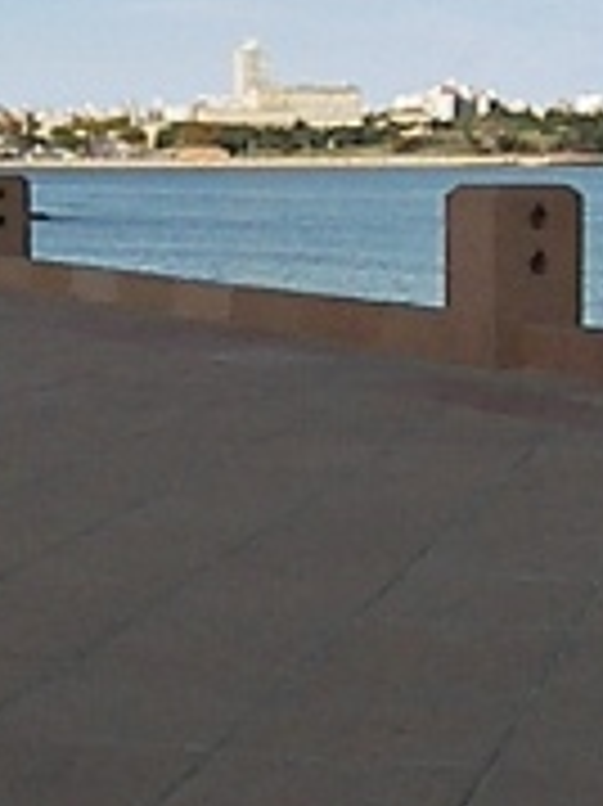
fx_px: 2000
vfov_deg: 22.6
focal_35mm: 86
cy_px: 221
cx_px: 184
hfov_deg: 17.1
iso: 400
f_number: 5
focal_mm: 5
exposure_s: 1/2500
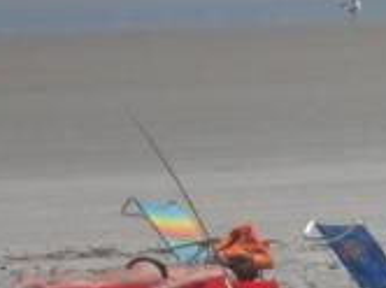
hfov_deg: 2.5
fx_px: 8952
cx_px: 939
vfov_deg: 1.8
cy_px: 84
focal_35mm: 804
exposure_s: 1/750
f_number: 5.9
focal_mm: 24.5
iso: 80
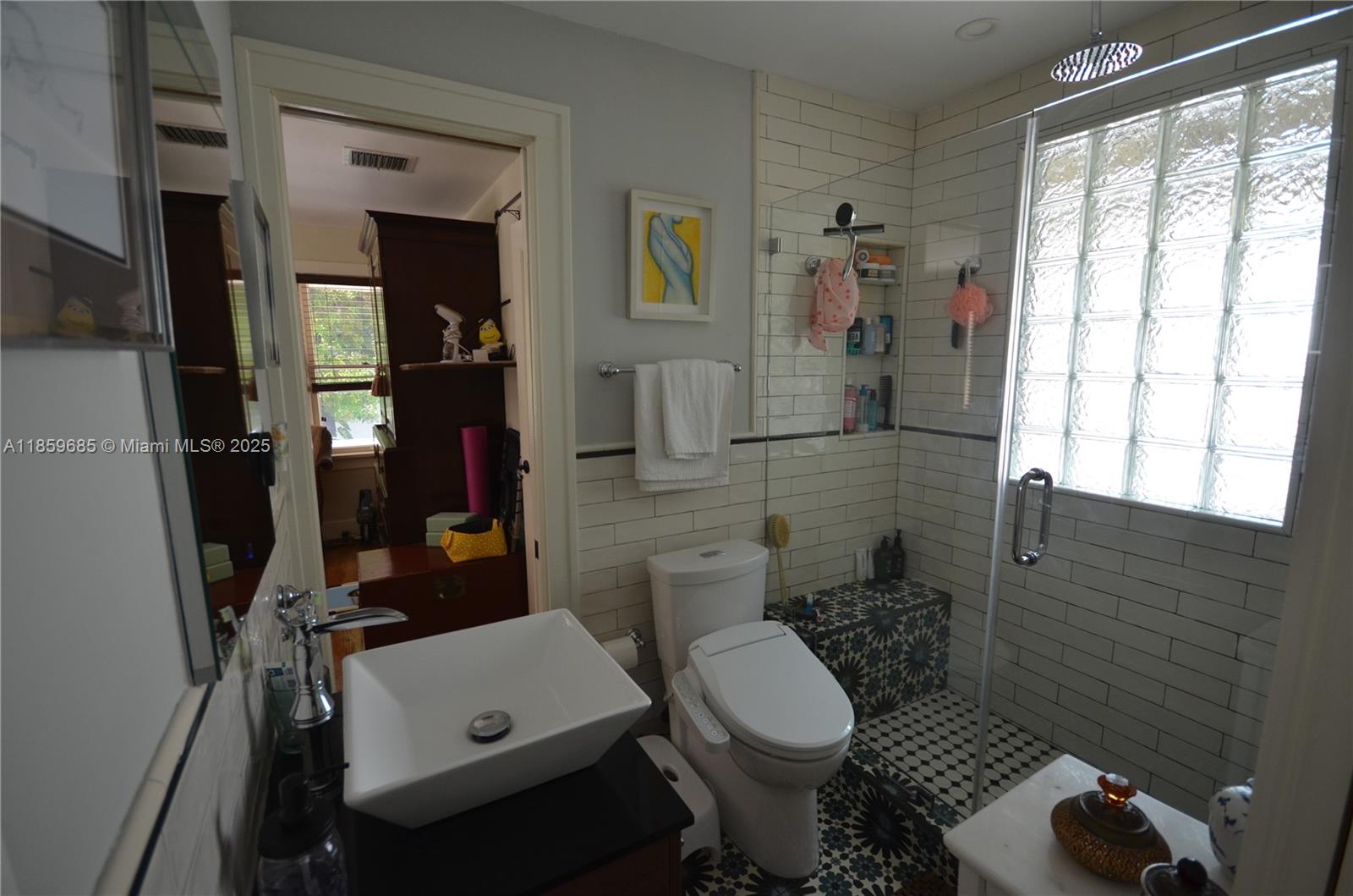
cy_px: 448
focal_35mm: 15
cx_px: 676
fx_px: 562
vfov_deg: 77.0
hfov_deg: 100.5
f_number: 5.6
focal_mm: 10
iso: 400
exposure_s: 1/125
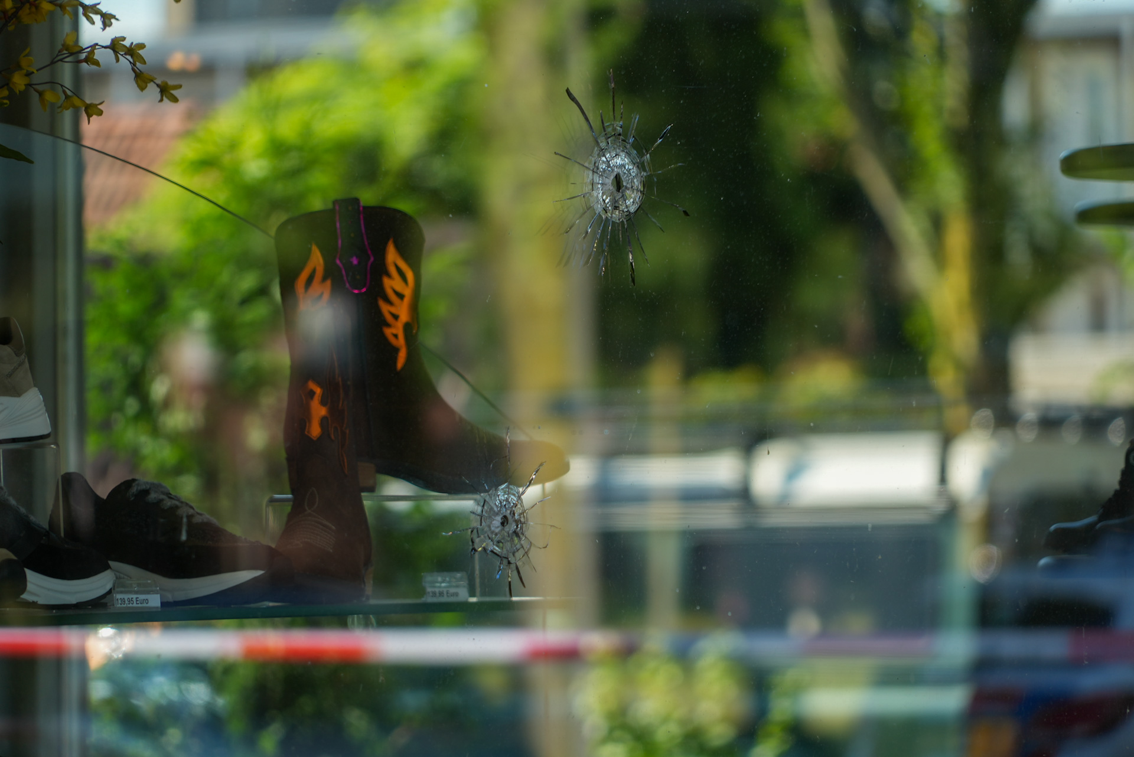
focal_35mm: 240
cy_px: 378
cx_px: 567
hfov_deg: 8.6
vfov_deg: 5.7
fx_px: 7563
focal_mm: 240
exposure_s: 1/160
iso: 200
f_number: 6.3
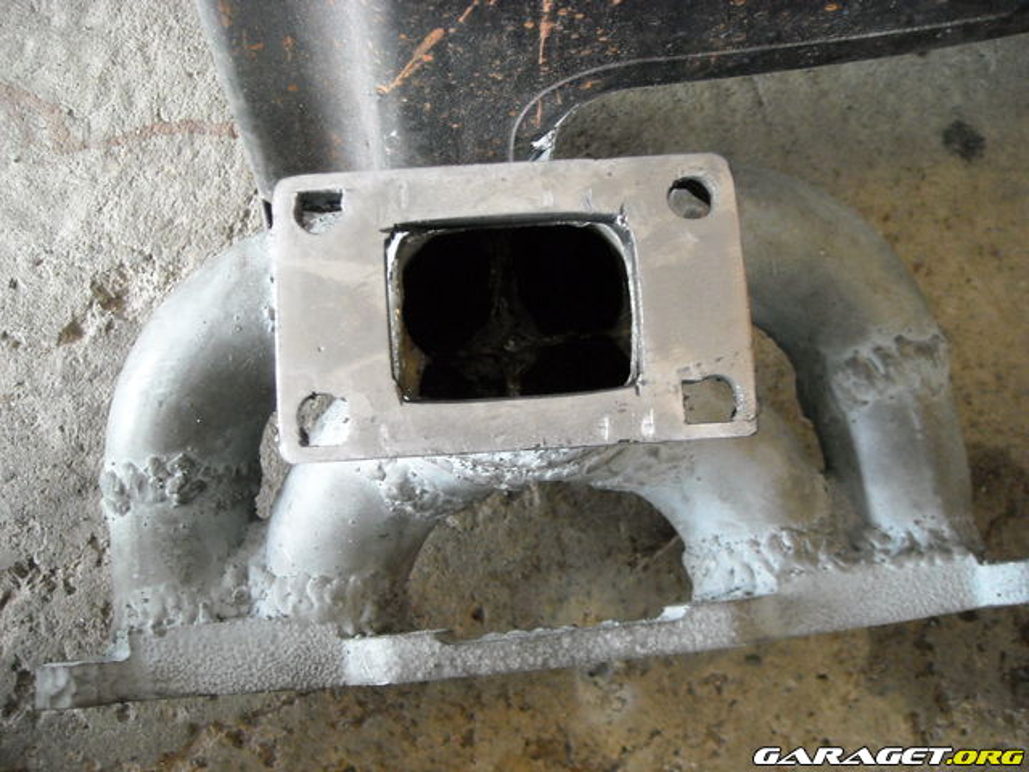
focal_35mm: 35
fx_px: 1040
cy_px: 386
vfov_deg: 40.7
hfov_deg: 52.6
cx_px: 514
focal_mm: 5.7
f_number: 2.8
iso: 400
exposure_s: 1/22
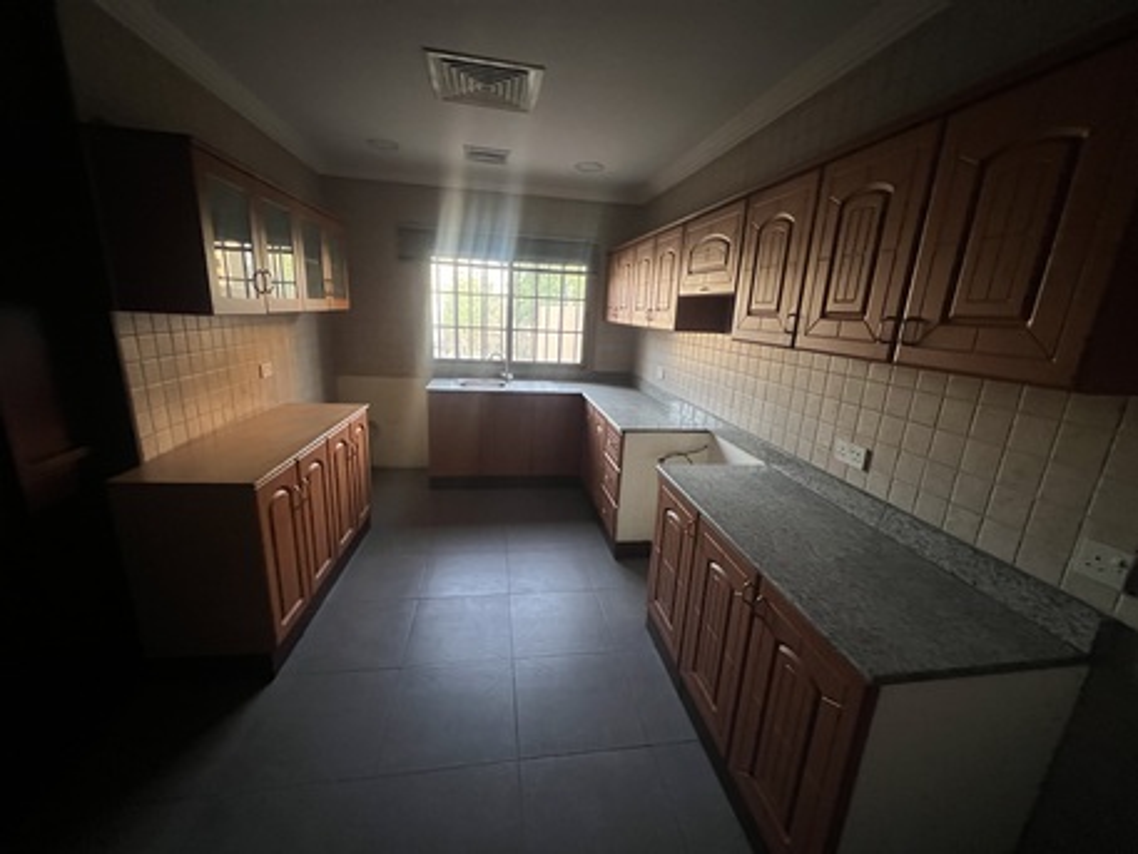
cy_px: 427
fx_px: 427
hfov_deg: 106.2
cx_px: 569
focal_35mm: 13
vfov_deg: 89.9
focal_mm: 1.57
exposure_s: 1/57
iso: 1000
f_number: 1.8
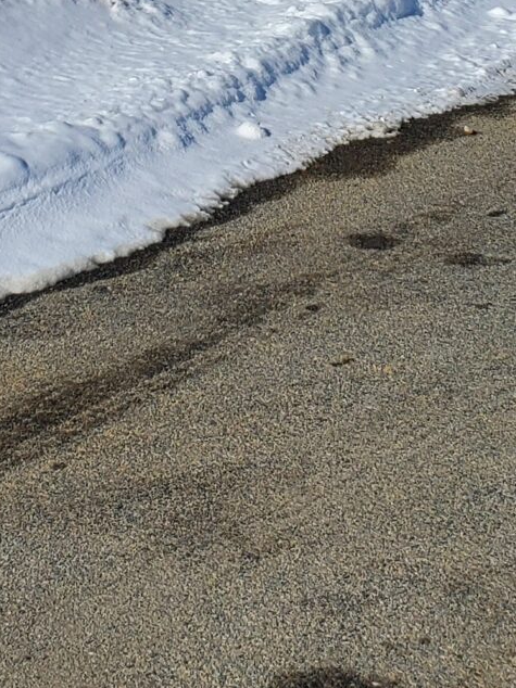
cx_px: 152
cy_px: -161
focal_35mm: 105
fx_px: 2088
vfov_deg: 17.7
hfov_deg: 14.1
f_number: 2.4
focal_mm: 4.3
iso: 50
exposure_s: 1/4210
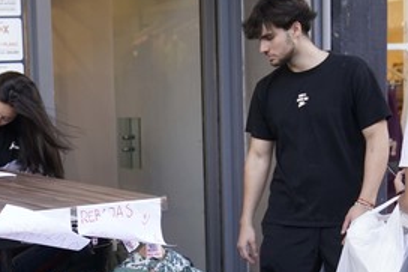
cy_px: 221
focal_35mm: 90
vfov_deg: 15.1
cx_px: 45
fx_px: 1019
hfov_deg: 22.1
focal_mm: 34
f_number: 2.8
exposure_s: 1/500
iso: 800
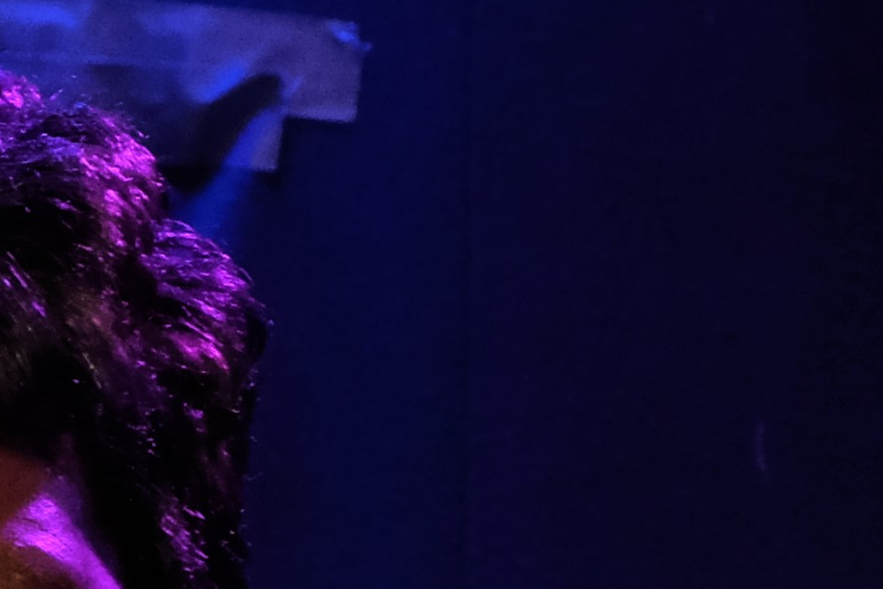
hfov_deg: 7.8
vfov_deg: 5.2
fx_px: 6427
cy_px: 1023
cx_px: -229
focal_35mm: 262
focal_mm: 26.6
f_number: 4.2
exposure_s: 1/30
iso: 2500
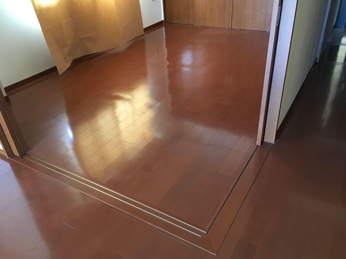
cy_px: 130
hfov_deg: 61.7
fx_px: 290
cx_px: 173
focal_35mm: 29
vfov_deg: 48.2
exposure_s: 1/15
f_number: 2.2
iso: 250
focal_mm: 4.15
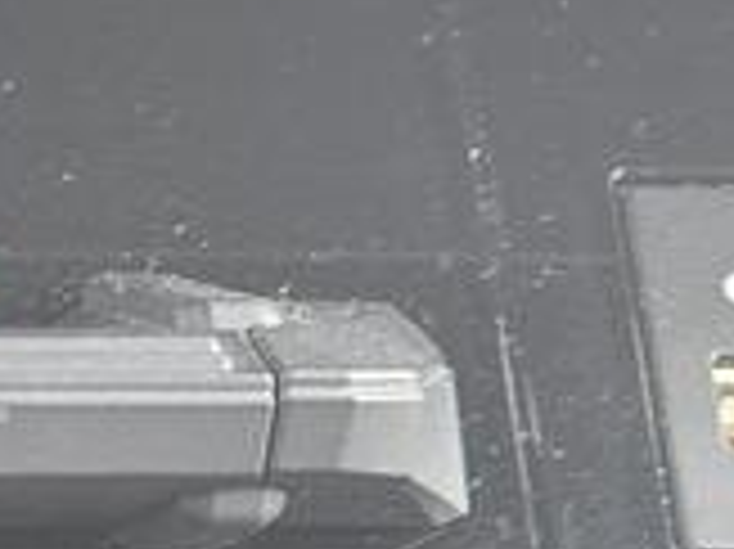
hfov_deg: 9.1
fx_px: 3835
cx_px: -1342
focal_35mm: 181
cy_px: 1152
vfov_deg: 7.8
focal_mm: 5.4
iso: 125
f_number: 1.8
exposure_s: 1/50
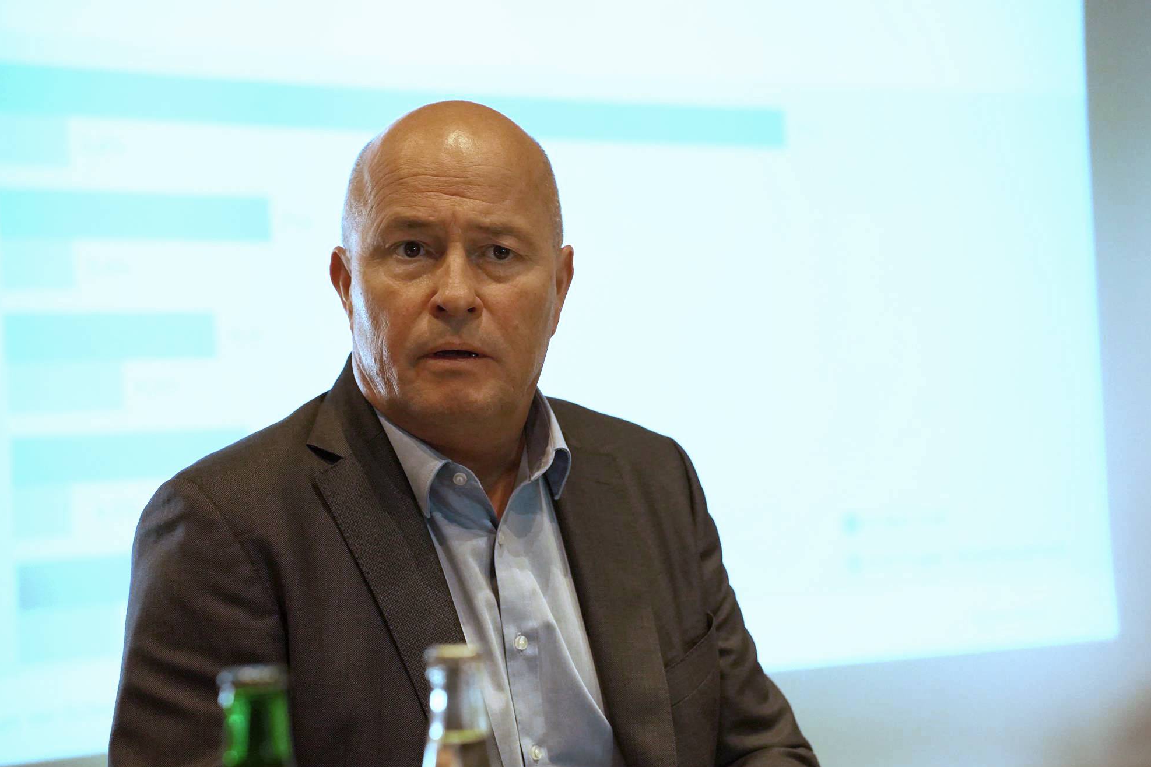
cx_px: 571
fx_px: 2430
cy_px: 388
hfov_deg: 26.7
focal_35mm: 76
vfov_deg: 17.9
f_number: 4
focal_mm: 75
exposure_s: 1/160
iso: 8000
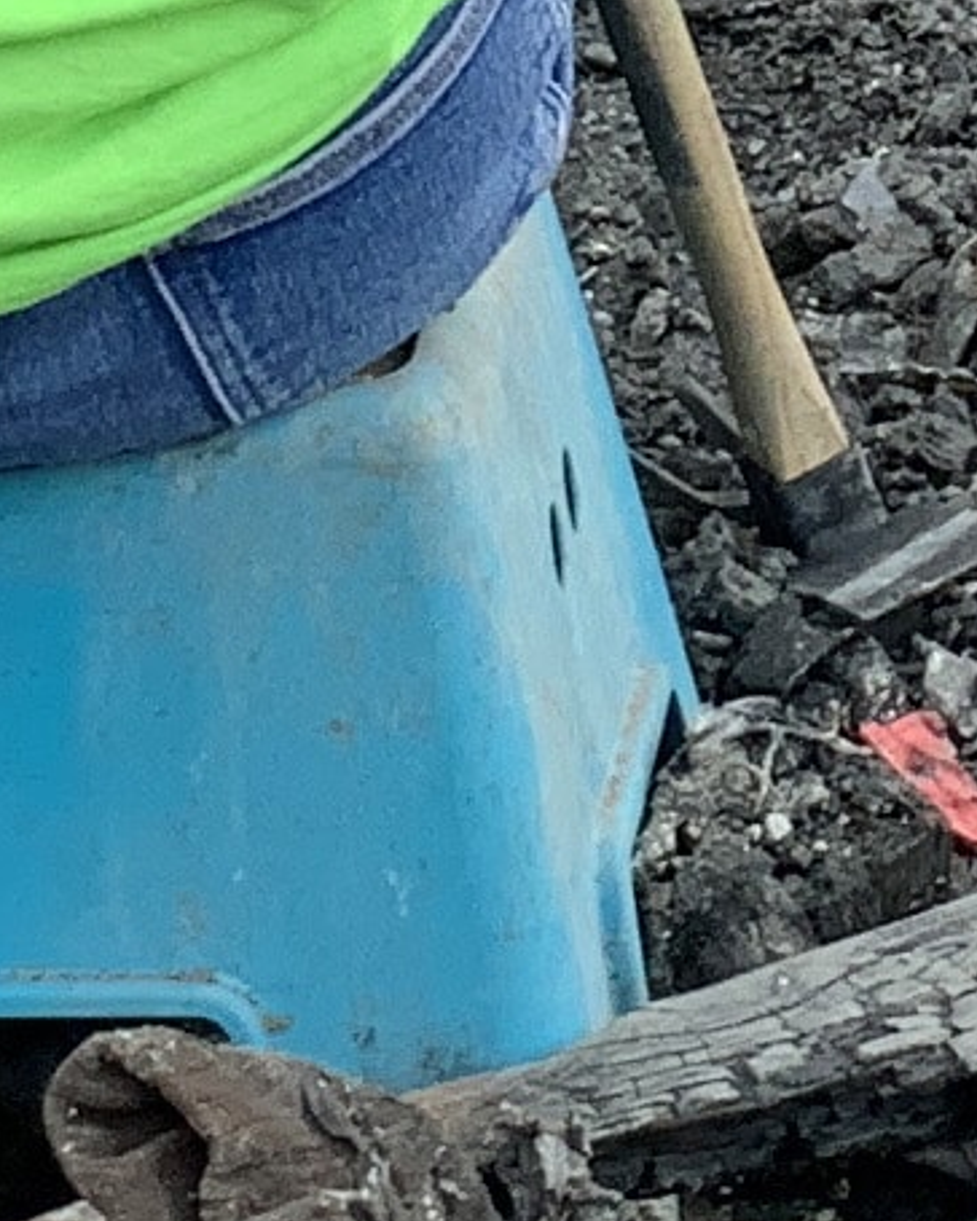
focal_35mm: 251
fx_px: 9072
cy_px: -505
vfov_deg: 7.6
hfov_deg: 6.1
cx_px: 1259
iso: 16
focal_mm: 3
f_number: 1.8
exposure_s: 1/171
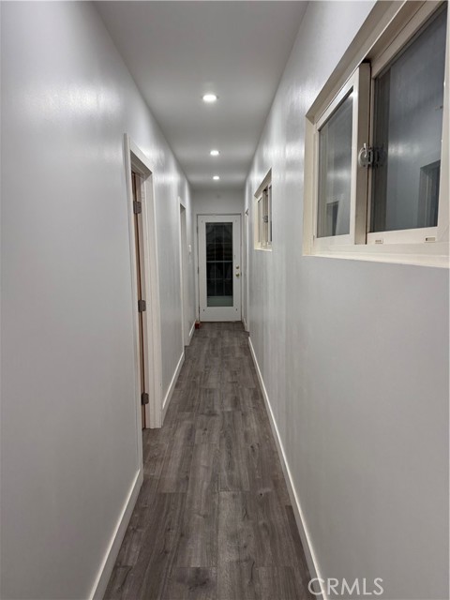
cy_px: 300
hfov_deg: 56.8
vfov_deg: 71.6
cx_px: 225
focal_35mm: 24
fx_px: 416
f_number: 1.78
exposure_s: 1/120
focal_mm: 6.76
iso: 160
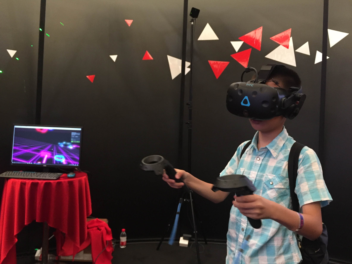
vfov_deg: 48.2
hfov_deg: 61.7
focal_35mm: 29
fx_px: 295
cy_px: 132
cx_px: 176
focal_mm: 4.15
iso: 200
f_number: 2.2
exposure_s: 1/33
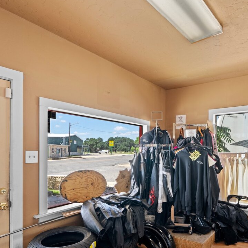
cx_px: 141
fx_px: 203
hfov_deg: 62.7
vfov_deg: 62.1
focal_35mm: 25
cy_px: 155
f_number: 8
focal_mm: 13
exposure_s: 1/6
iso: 100
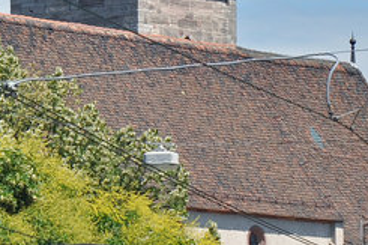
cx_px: 314
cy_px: 261
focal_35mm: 403
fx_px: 4121
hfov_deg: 5.1
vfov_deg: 3.4
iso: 200
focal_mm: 55
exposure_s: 1/1000
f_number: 5.6
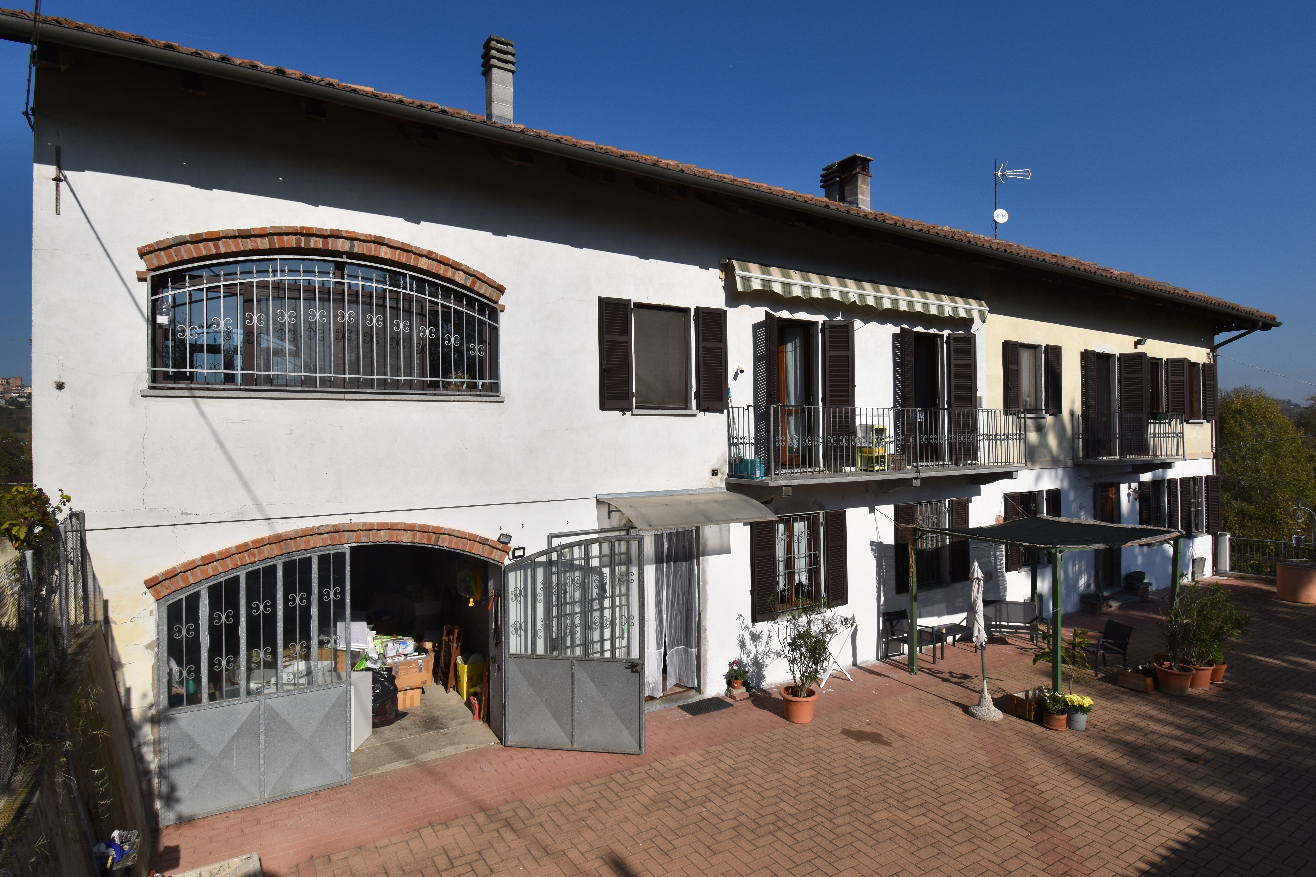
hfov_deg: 85.4
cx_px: 658
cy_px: 438
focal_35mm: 20
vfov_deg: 63.2
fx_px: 713
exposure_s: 1/500
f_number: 11
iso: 200
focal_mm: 13
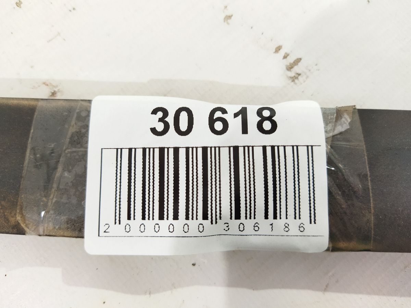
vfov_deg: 51.4
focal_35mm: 27
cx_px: 206
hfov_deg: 65.3
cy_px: 154
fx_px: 321
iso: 281
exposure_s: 1/50
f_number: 1.79
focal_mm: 4.71
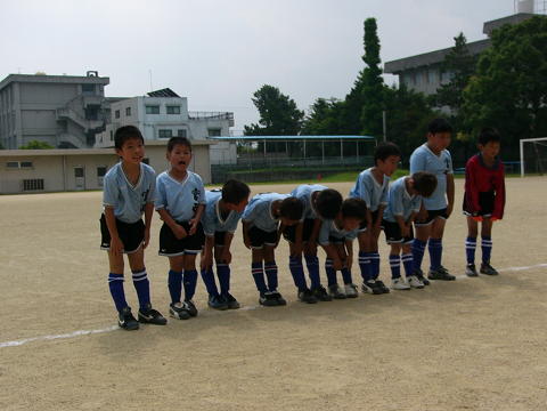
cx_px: 274
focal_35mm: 47
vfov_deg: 30.9
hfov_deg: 40.4
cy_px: 206
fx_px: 743
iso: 50
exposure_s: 1/1300
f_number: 8
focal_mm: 6.2
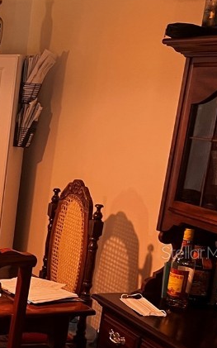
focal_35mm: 67
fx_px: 634
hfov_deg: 16.1
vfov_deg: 30.2
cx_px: -183
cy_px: 252
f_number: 1.5
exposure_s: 1/60
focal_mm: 5.7
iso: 160
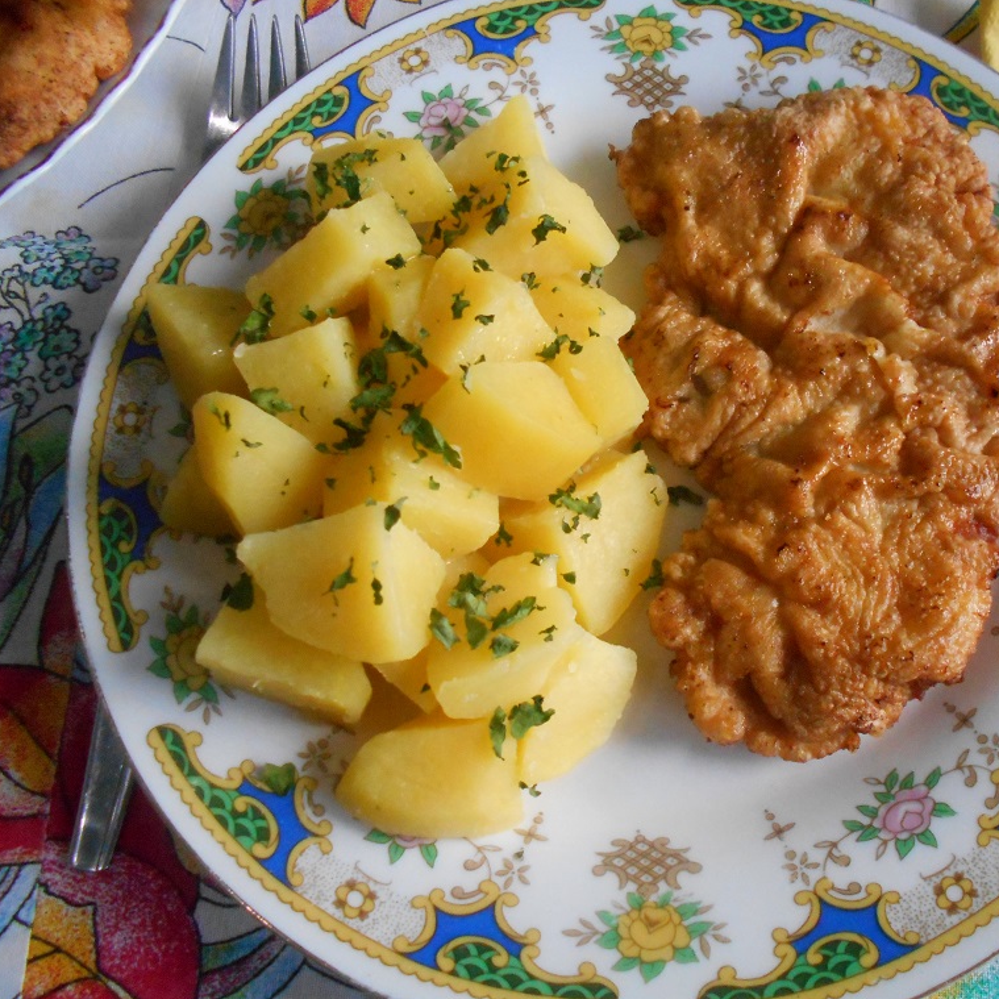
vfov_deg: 52.5
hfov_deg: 51.8
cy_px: 504
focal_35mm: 31
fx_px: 1012
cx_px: 646
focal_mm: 4.6
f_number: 3.2
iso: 800
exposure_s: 1/200
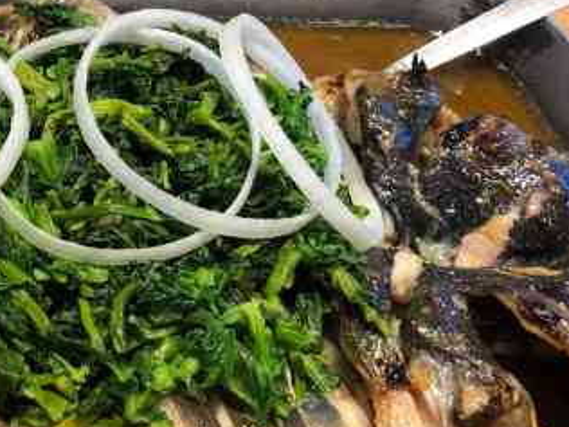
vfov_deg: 23.6
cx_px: 90
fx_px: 1019
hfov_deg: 30.2
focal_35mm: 62
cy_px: 230
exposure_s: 1/33
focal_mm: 3.99
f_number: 1.8
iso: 40
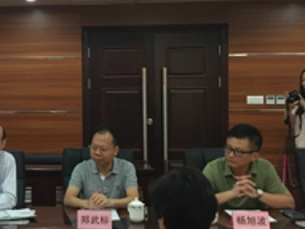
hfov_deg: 24.6
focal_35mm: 76
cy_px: 84
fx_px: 669
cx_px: 10
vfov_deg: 19.3
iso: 160
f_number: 2.2
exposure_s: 1/33
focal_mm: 4.15
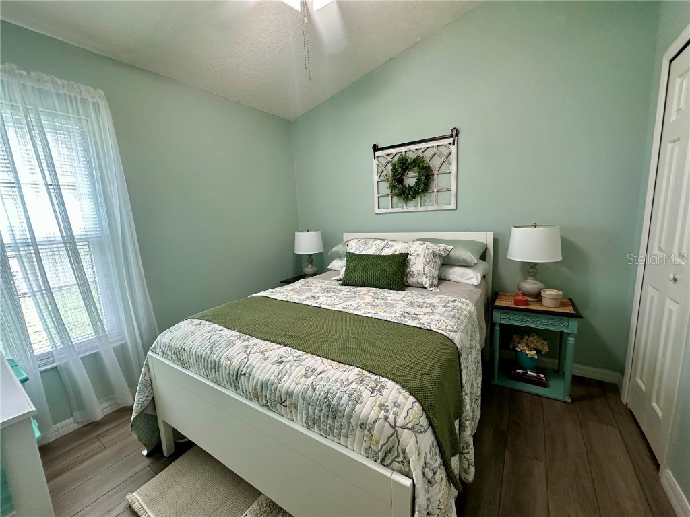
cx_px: 345
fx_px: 279
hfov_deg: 102.1
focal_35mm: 14
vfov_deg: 85.7
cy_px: 258
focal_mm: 2.22
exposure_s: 1/120
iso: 250
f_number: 2.2
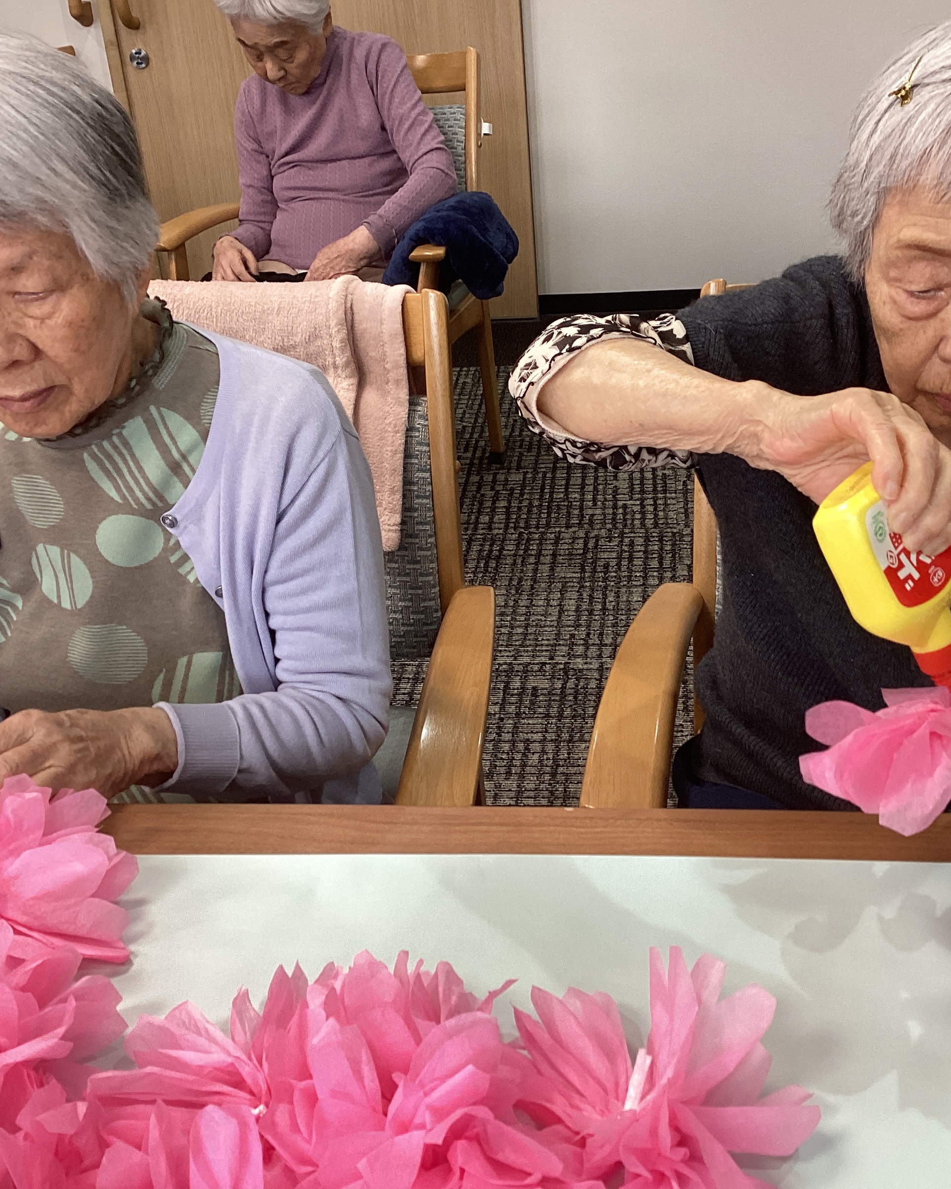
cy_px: 585
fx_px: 1443
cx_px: 529
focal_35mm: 41
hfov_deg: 36.4
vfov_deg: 44.8
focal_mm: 3.3
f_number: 2.4
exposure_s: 1/50
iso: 100
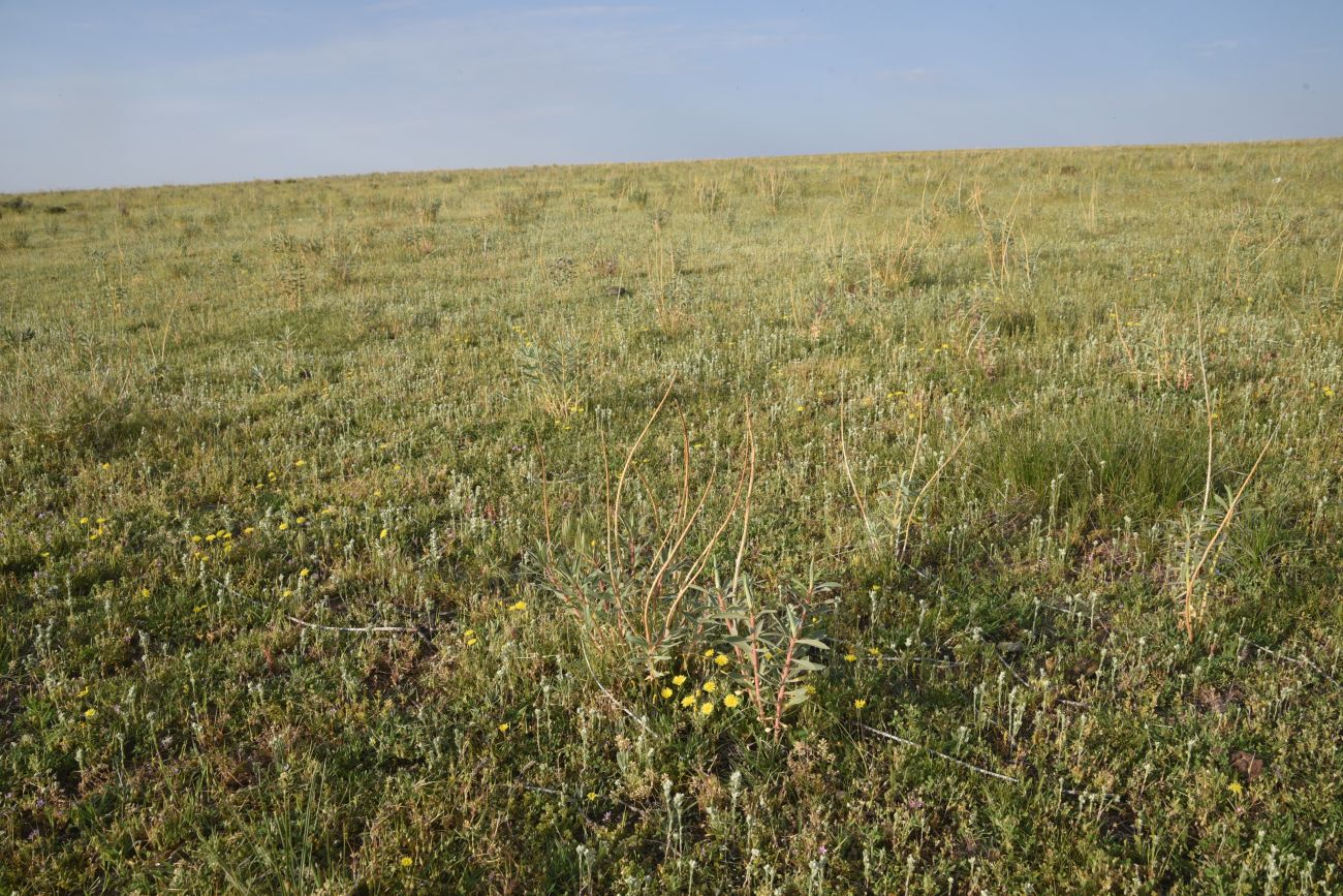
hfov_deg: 39.6
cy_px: 448
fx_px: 1865
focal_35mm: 50
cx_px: 672
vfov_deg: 27.0
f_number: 13
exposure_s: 1/125
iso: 160
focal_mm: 50
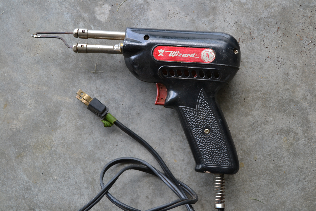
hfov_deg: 41.1
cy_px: 106
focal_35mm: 48
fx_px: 421
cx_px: 158
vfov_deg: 28.1
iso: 220
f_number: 5.6
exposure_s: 1/125
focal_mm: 32
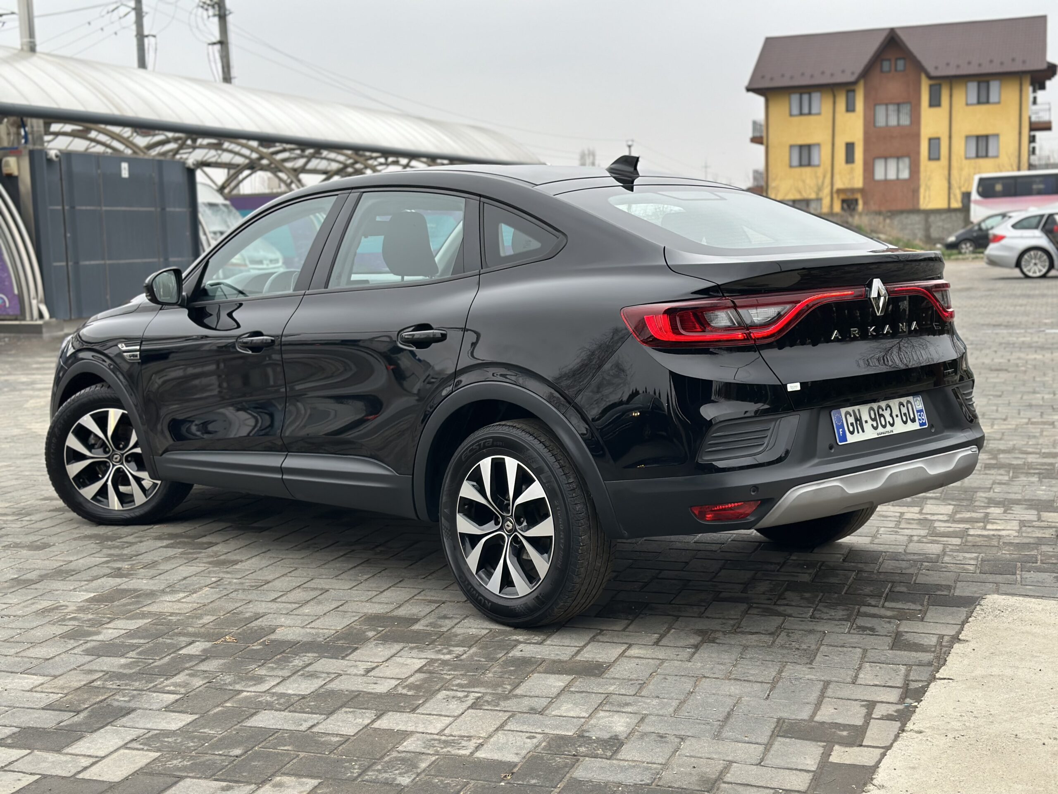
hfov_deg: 39.7
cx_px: 529
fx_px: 1467
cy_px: 397
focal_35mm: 48
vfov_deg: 30.3
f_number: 1.78
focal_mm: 6.86
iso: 80
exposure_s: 1/471
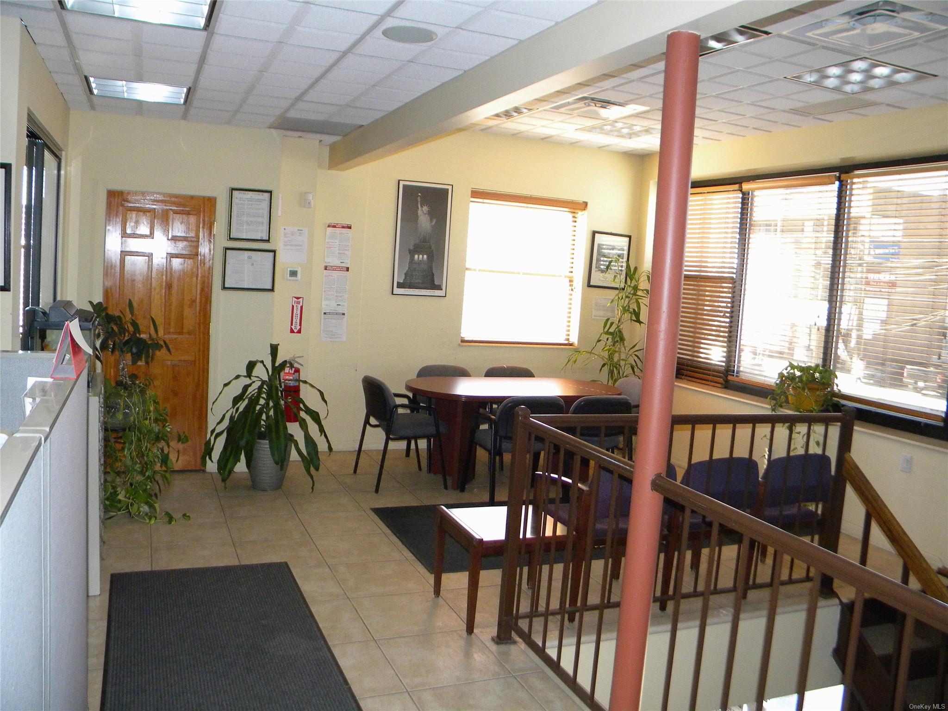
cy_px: 356
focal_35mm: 28
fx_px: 767
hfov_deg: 63.4
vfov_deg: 49.7
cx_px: 474
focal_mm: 5
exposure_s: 1/68.3
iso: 390
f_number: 3.5
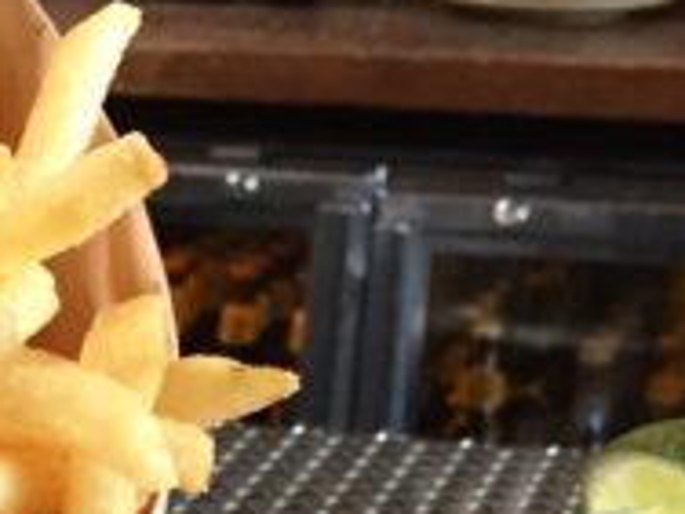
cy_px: 1145
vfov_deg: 10.1
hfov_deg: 14.5
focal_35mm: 131
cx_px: -179
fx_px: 2592
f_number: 2.2
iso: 125
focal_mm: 4.15
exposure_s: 1/30
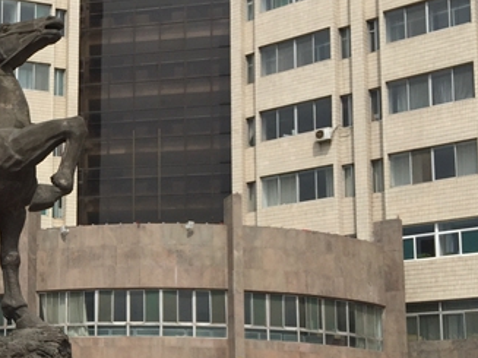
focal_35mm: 71
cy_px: 289
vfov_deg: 20.5
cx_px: -48
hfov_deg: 25.4
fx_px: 980
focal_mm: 4.15
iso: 32
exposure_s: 1/2825
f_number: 2.2
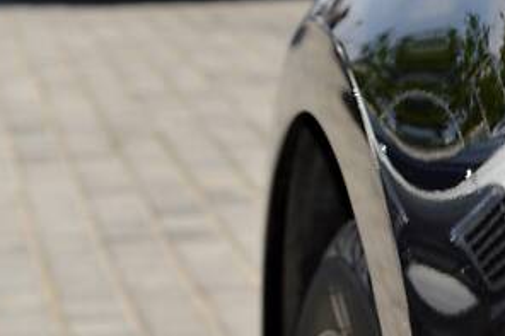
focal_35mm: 182
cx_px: 614
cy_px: 67
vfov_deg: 7.5
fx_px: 2556
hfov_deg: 11.1
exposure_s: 1/200
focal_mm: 45
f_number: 8
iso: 100
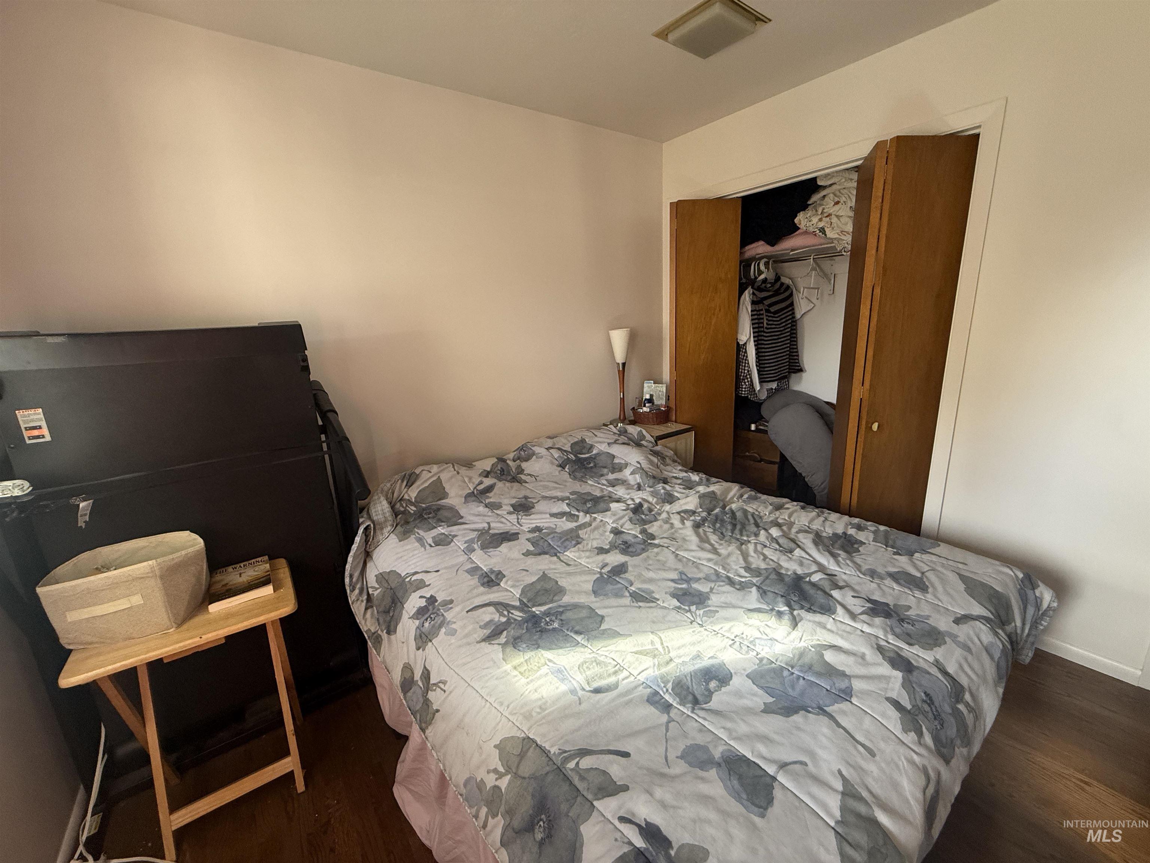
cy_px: 432
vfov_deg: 85.7
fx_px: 465
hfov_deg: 102.1
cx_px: 575
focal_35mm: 14
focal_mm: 2.22
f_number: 2.2
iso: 320
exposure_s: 1/91
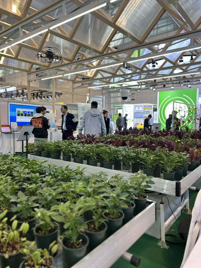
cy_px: 134
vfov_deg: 67.3
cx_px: 100
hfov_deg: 53.1
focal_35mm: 26
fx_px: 201
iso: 64
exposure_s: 1/100
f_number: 1.5
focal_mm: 5.7
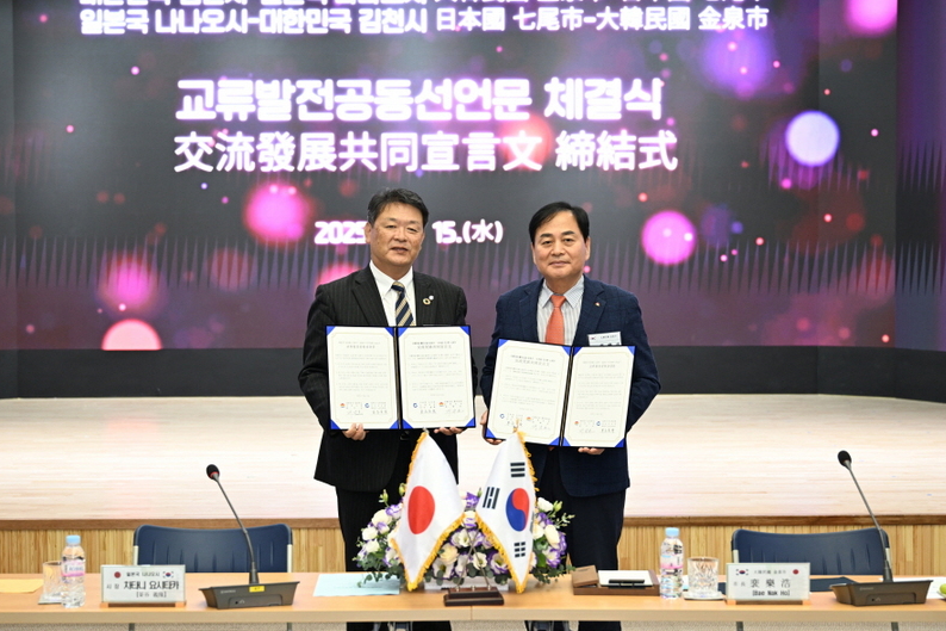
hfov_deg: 33.4
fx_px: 1576
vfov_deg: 22.6
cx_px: 460
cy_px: 292
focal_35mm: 60
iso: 1000
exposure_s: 1/125
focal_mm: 53
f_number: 3.5
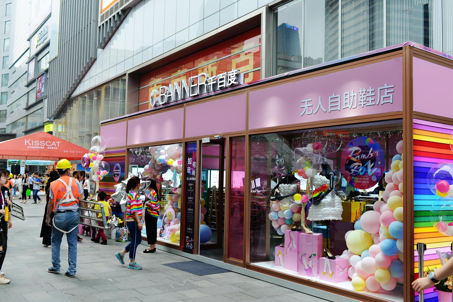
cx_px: 226
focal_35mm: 35
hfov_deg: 54.4
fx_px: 440
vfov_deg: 37.9
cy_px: 151
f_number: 3.2
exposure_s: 1/80
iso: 100
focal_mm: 35
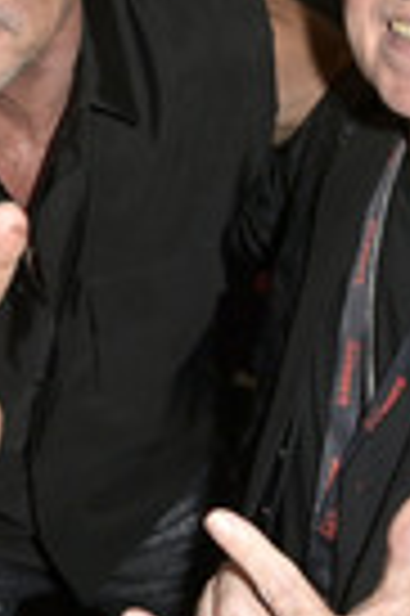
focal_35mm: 79
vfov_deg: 25.6
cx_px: 142
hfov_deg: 17.2
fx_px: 1353
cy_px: 238
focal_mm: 24
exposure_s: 1/200
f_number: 5
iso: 640
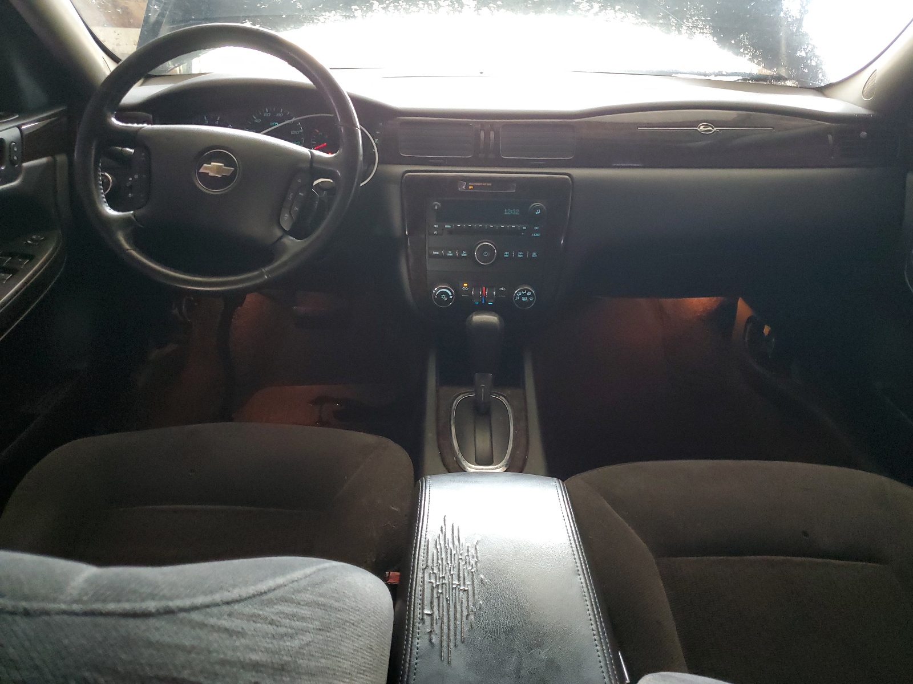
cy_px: 342
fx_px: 686
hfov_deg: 67.3
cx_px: 456
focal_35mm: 26
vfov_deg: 53.1
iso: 328
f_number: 1.5
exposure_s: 1/60.2
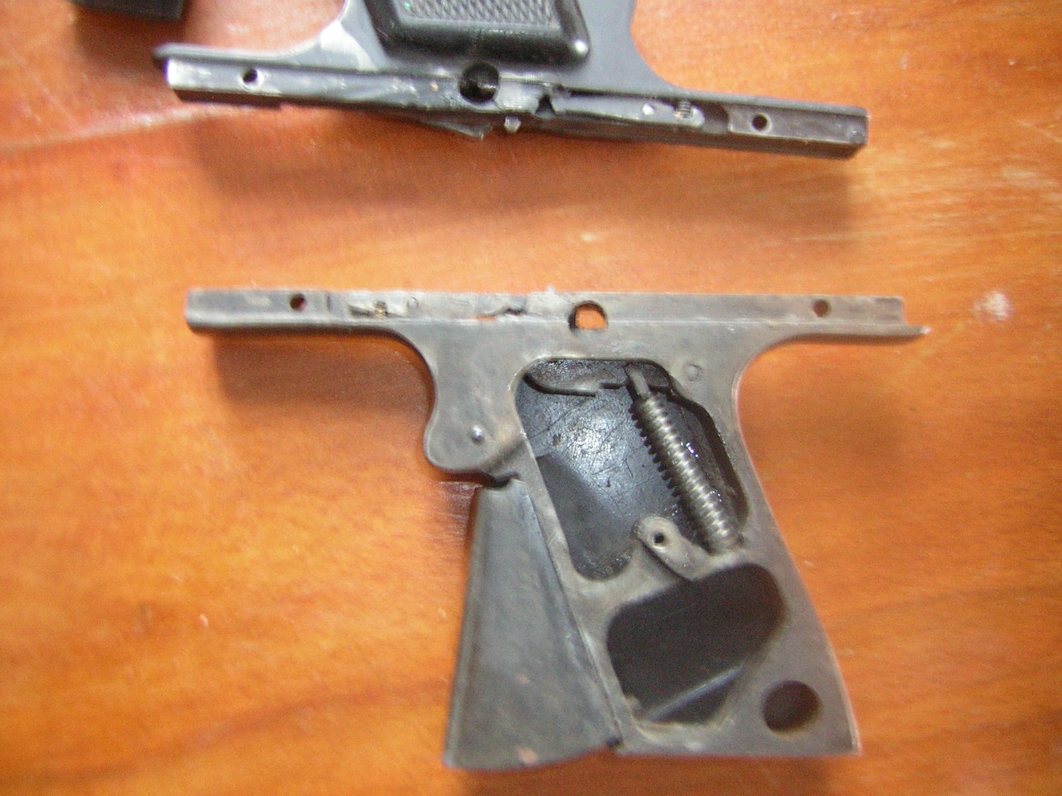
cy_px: 398
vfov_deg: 39.7
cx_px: 531
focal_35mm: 36
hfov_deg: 51.4
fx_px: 1104
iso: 200
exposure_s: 1/1.7
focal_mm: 4.7
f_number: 2.6
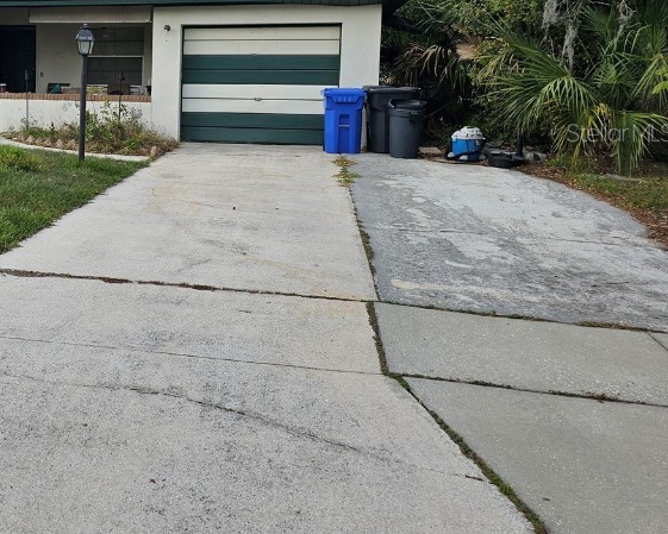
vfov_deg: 35.7
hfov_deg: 41.3
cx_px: 69
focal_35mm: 41
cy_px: 132
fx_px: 811
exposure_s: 1/455
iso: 10
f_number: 1.7
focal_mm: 6.3
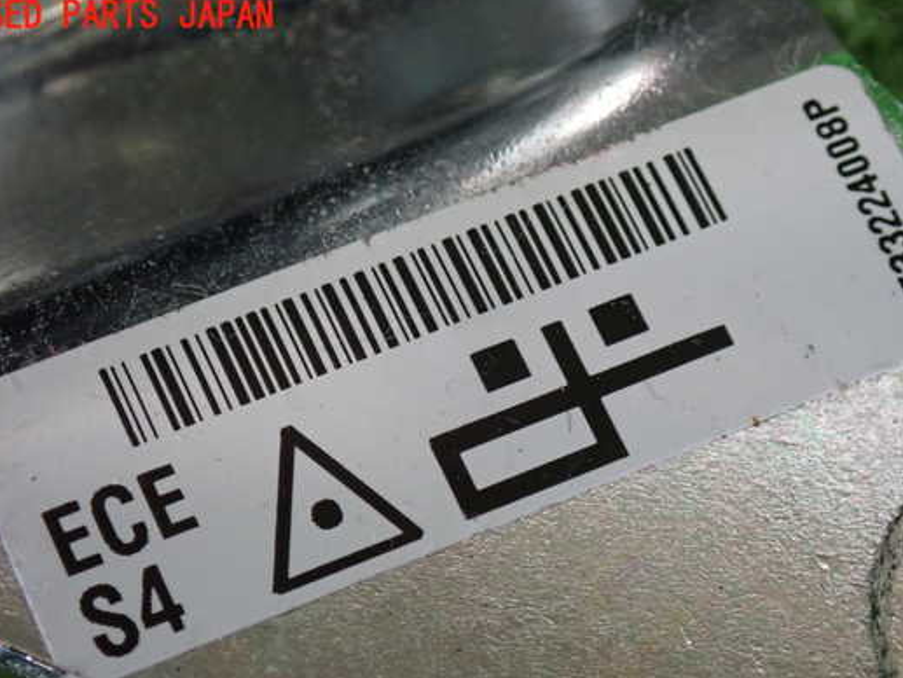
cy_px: 388
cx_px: 480
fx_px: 3027
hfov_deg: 17.0
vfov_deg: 12.8
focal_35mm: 116
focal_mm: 18
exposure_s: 1/60
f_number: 4.9
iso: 800
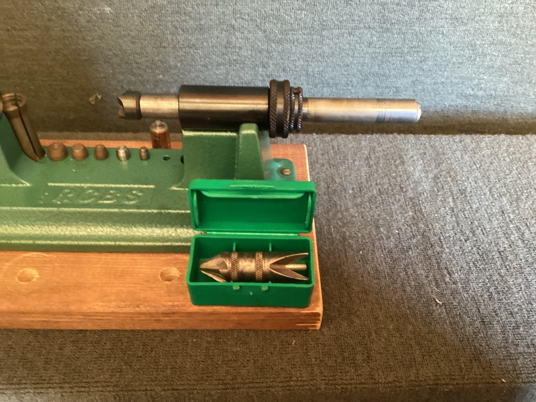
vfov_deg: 45.4
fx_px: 480
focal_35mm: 31
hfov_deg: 58.3
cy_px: 201
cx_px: 268
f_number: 2.4
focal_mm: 3.3
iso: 320
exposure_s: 1/33
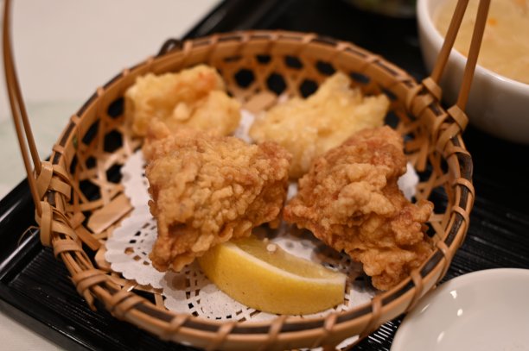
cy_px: 176
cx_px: 264
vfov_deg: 30.5
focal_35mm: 44
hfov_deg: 44.5
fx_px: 646
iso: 100
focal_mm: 44
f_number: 4
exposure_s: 1/3
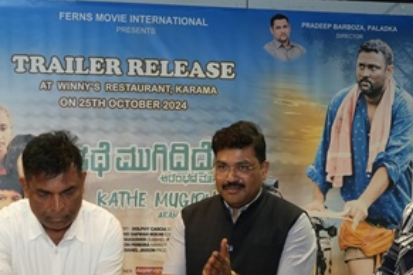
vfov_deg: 17.4
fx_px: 883
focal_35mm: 77
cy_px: 256
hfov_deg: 26.0
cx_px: 101
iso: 1600
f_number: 5
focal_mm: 35
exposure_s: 1/200
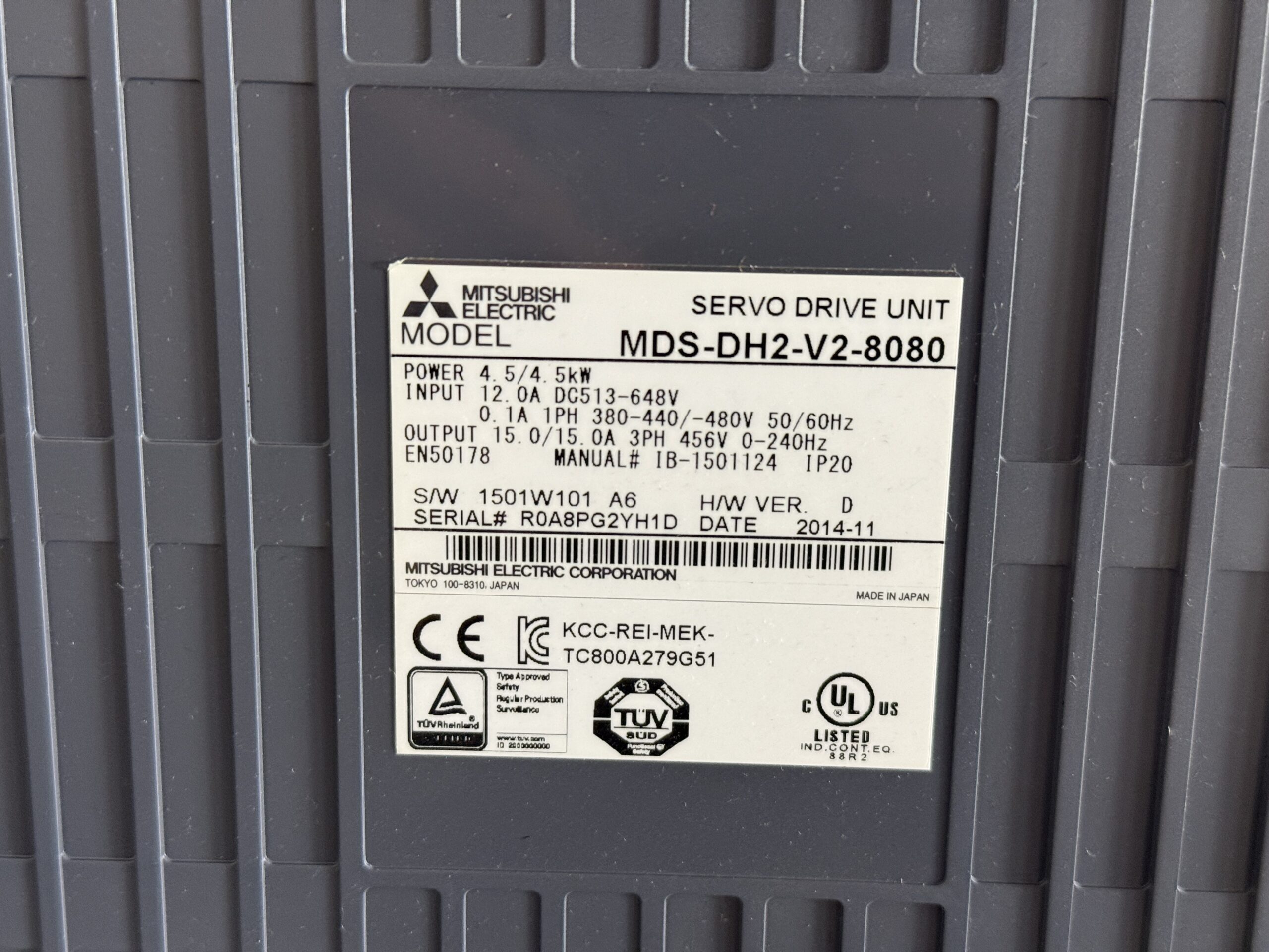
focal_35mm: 48
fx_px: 1760
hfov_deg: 39.7
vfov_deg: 30.3
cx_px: 634
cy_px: 476
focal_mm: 6.76
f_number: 1.78
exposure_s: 1/50
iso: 160
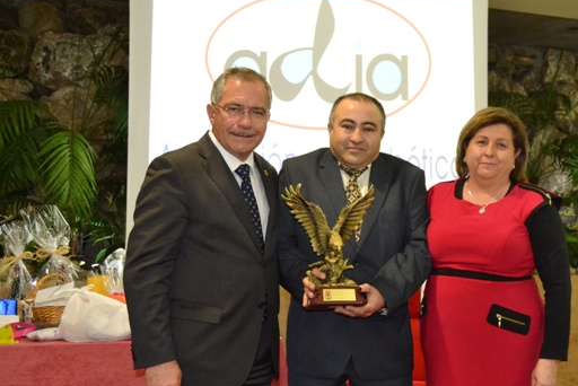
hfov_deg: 43.4
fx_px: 723
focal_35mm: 45
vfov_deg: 29.8
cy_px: 232
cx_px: 343
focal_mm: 24
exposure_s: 1/60
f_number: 3.8
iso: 2000
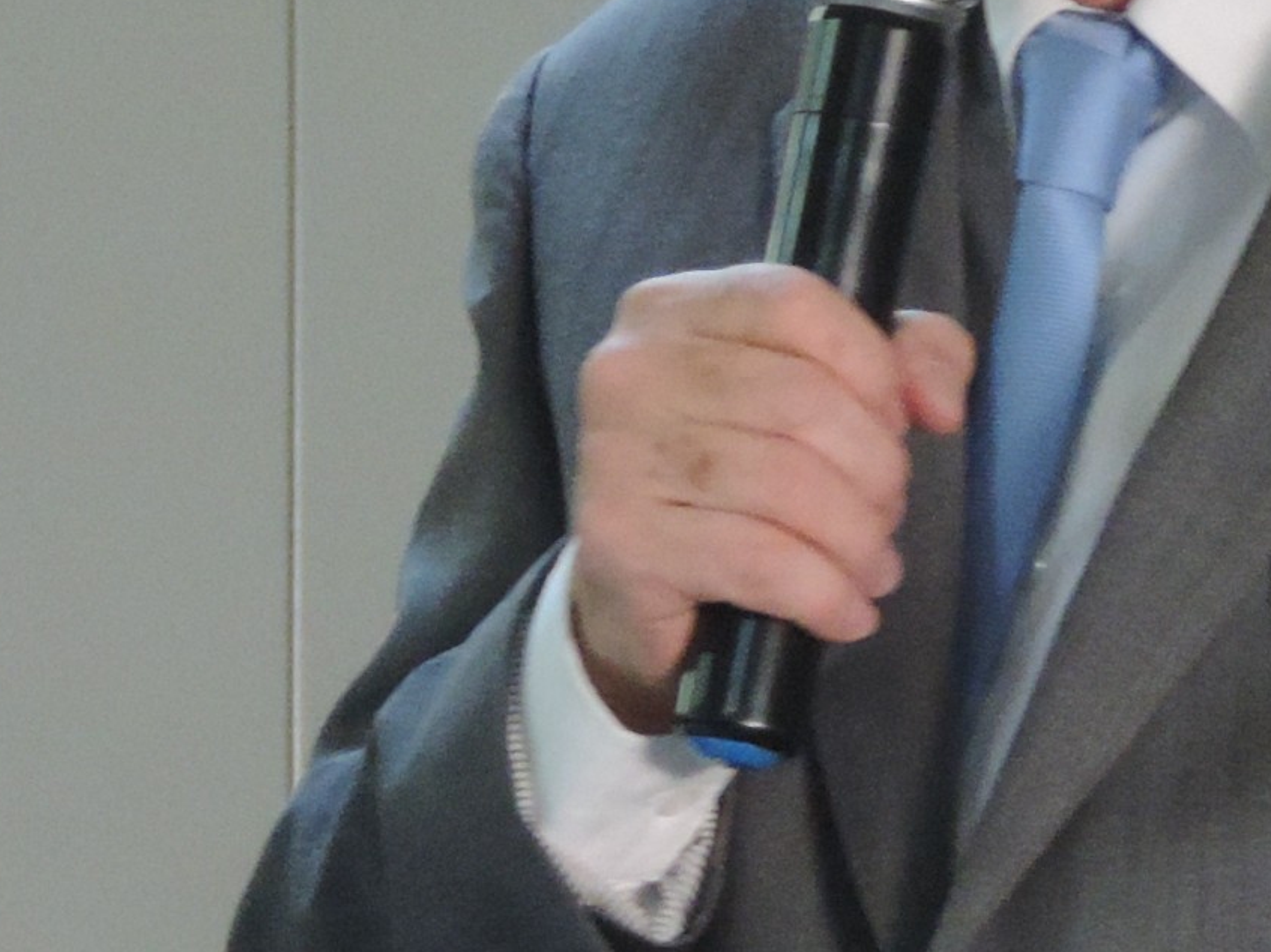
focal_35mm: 965
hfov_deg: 2.1
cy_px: 149
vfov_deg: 1.5
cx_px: 602
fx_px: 35422
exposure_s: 1/15
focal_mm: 44.5
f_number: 4.7
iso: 800
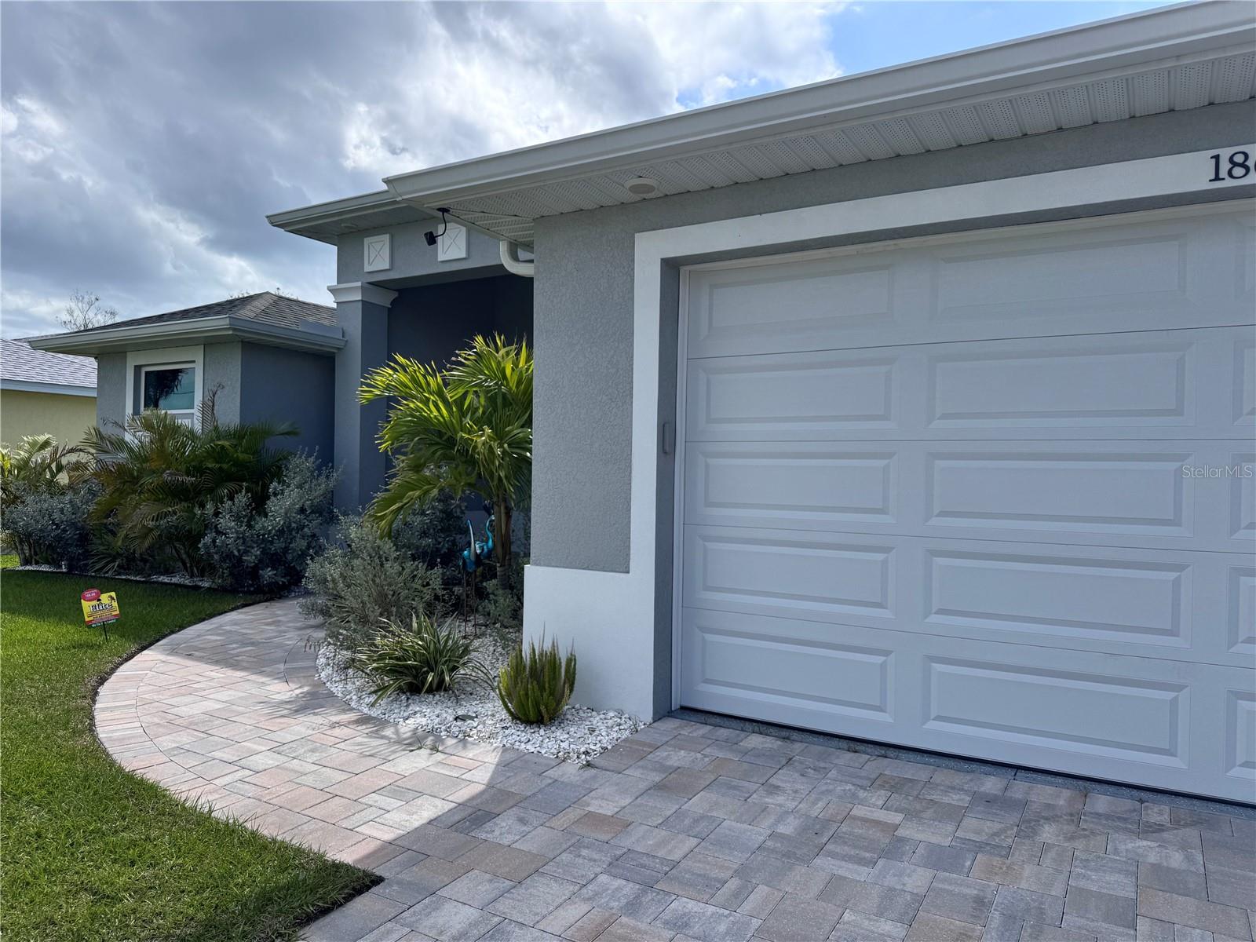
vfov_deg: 56.8
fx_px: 871
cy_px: 471
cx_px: 628
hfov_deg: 71.6
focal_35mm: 24
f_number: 1.78
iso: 80
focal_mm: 6.76
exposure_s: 1/6410
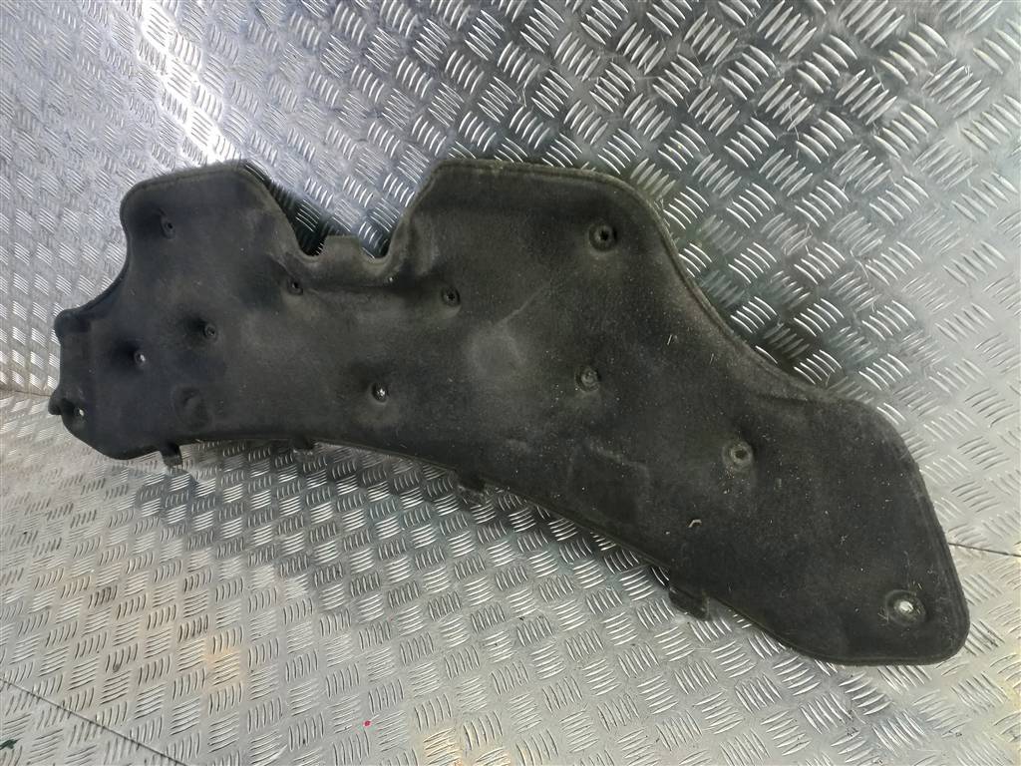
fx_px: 737
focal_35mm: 25
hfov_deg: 69.4
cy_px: 383
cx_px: 510
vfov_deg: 54.9
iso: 80
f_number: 1.8
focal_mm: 4.6
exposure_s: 1/50
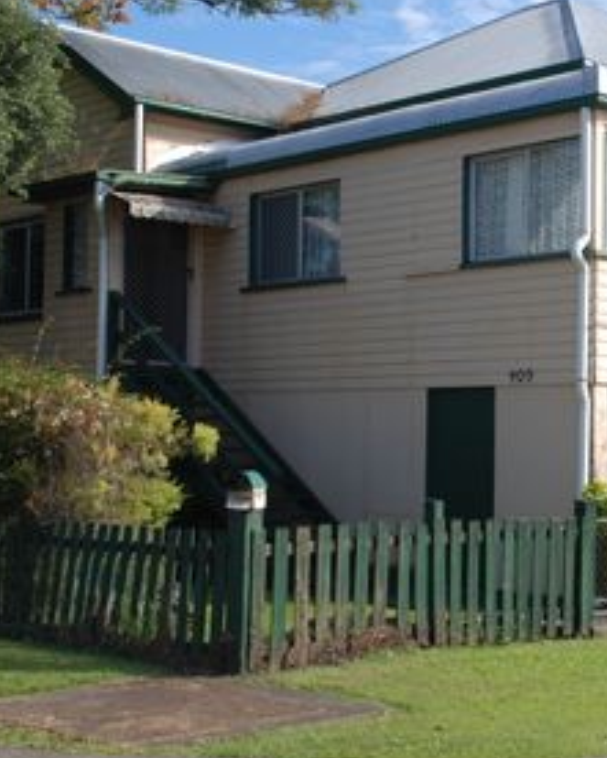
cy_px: 350
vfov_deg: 28.3
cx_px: 525
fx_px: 1504
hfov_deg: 22.4
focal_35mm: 67
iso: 100
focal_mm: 28
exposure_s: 1/200
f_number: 7.1
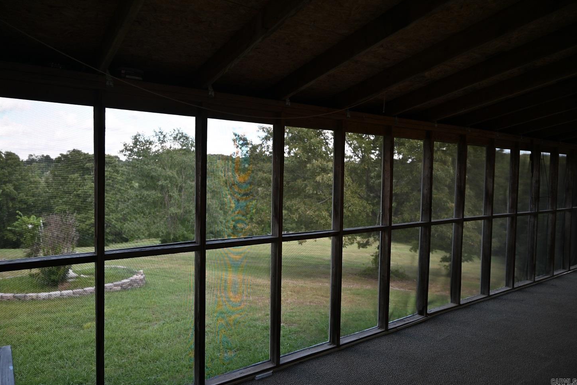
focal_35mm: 25
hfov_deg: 71.5
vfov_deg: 51.3
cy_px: 186
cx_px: 290
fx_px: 401
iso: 320
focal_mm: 24
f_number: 4
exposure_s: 1/250
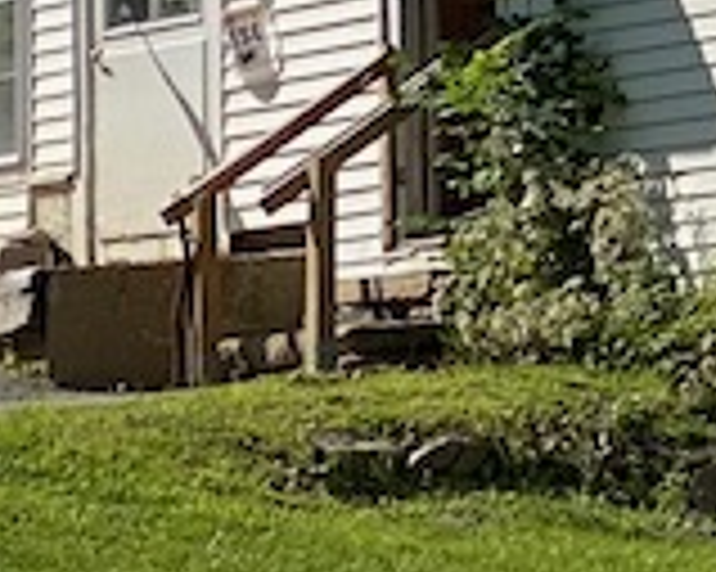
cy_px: -968
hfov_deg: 4.5
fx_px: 8662
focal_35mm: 409
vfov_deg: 3.7
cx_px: 2499
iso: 20
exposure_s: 1/1712
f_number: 2
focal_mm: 6
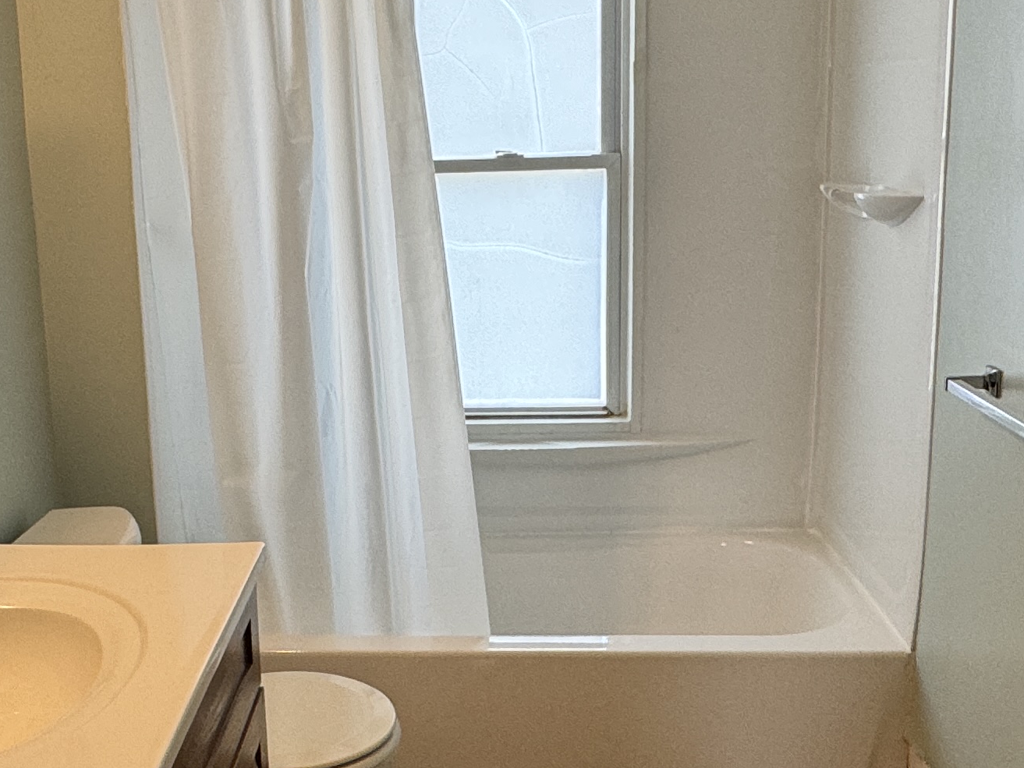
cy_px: 370
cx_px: 340
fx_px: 1272
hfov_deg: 43.2
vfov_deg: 33.6
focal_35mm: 43
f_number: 2.2
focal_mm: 2.22
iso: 125
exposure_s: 1/99
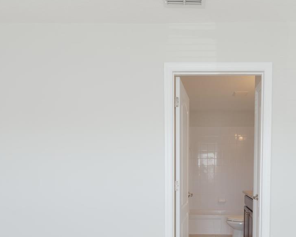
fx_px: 254
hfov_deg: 56.9
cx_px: 228
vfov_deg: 47.8
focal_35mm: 29
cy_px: 181
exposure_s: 1/50
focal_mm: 14
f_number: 5.6
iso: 250
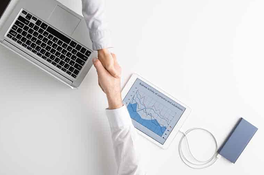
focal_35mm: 59
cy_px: 80
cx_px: 126
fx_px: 432
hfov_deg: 33.9
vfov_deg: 23.0
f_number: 5.6
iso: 400
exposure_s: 1/160
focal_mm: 50
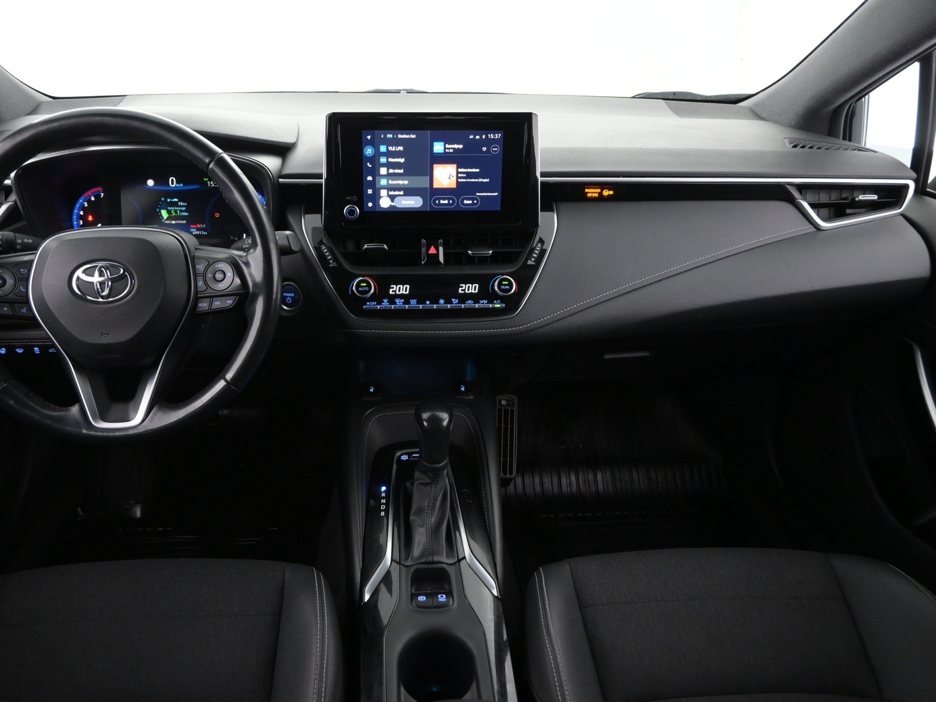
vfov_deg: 51.3
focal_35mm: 27
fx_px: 730
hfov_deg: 65.2
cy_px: 352
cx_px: 426
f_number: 3.5
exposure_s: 1/40
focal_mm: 16
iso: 2500
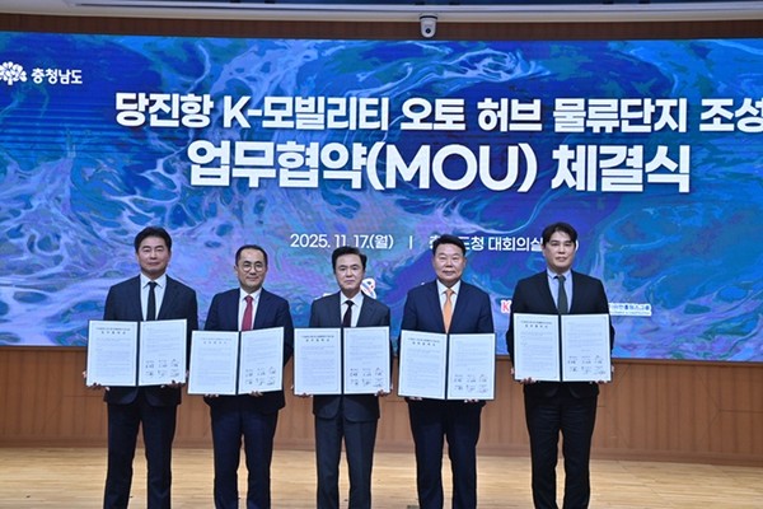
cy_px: 254
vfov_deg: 26.0
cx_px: 382
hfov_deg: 38.2
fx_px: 1102
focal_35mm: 52
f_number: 5.6
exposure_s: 1/250
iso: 800
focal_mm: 52
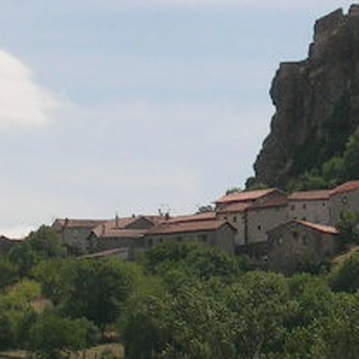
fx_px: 5350
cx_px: 516
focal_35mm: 456
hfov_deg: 3.8
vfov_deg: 3.8
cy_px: 121
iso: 50
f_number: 8.2
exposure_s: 1/264
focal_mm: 16.2
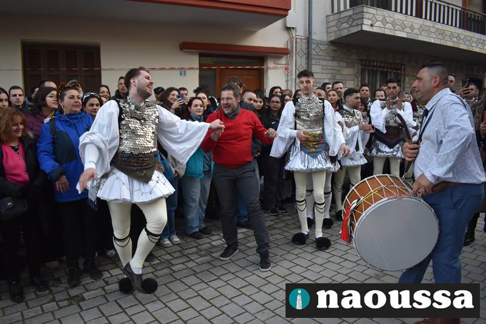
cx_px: 243
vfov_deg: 47.9
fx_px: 364
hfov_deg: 67.4
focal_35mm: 27
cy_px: 162
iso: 720
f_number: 3.5
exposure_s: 1/250
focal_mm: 18
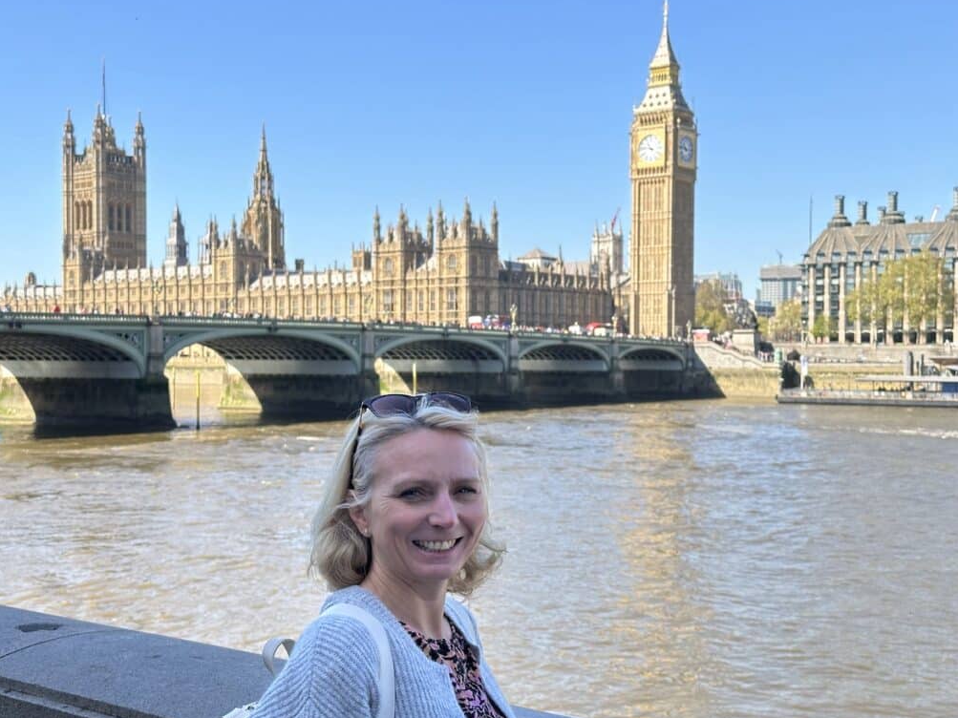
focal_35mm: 49
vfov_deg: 29.7
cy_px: 356
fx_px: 1356
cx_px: 472
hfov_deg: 38.9
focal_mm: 6.86
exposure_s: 1/1395
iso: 64
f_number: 1.78
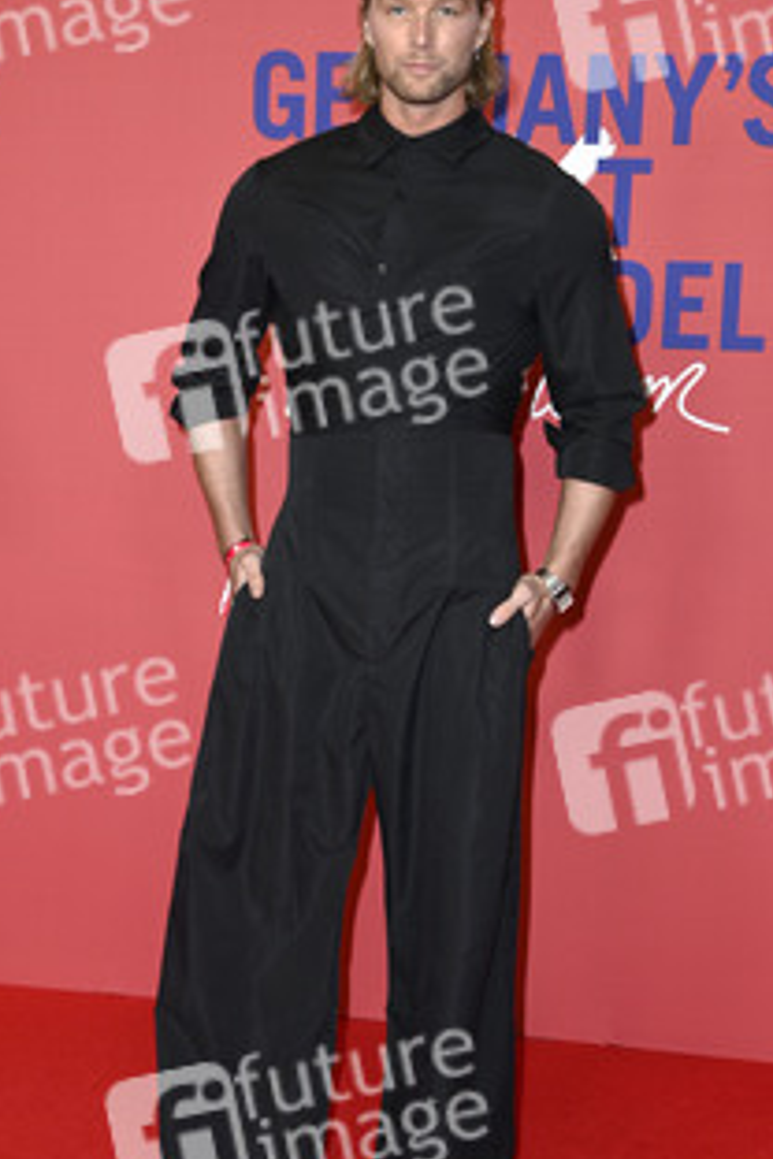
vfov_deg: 31.4
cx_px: 405
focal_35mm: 64
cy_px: 561
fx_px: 2061
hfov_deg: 21.2
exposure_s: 1/200
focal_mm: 50
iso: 640
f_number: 5.6
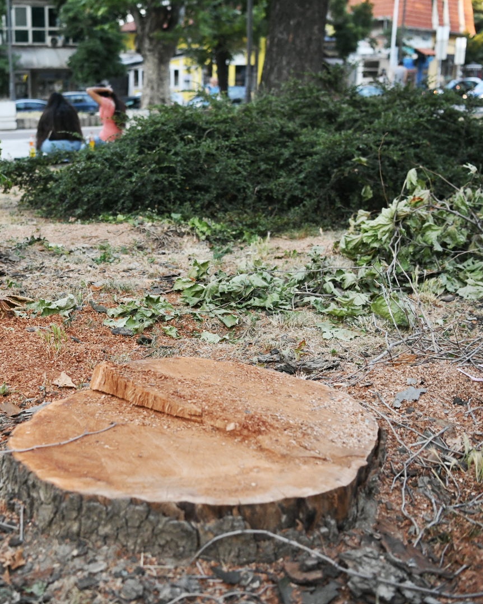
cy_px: 302
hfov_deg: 30.9
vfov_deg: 38.8
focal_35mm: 48
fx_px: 857
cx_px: 122
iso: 3200
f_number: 2.8
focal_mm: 34
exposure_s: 1/2500
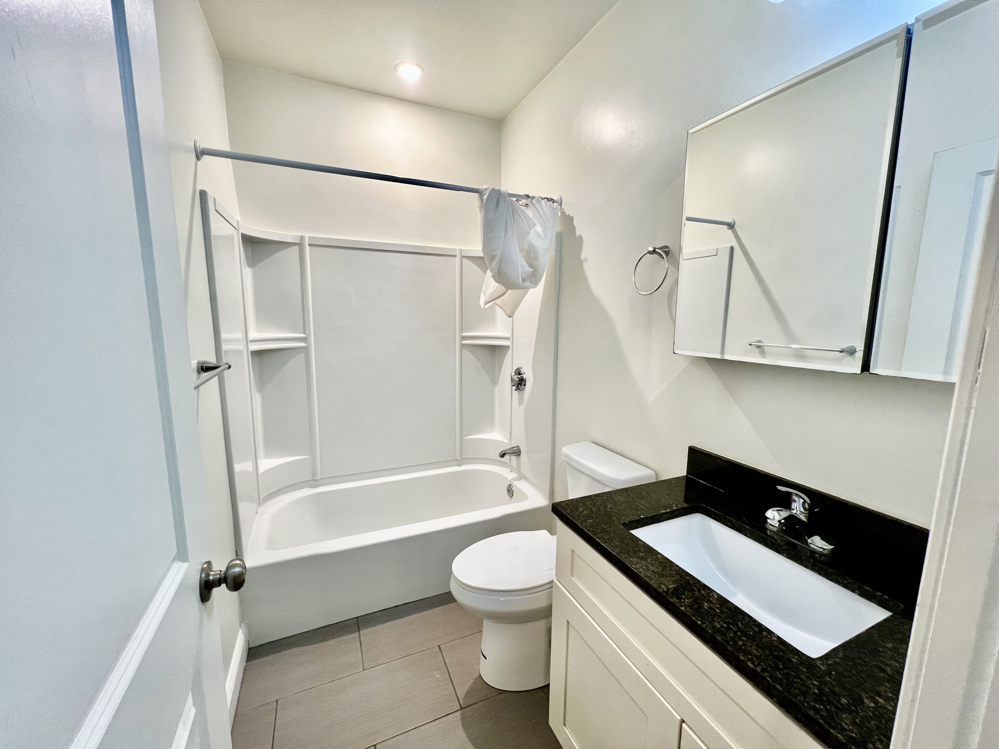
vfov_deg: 89.9
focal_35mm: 13
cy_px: 374
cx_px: 500
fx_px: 375
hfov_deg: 106.2
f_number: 1.8
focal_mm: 1.57
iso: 125
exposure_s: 1/60
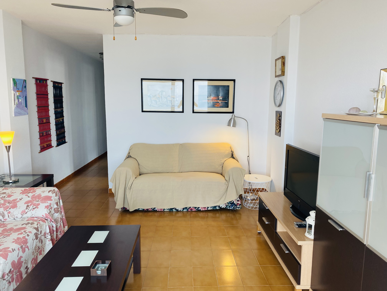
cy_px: 146
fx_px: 291
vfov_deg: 53.1
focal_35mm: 26
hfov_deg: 67.3
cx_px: 194
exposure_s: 1/122
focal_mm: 4.25
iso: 50
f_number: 1.8
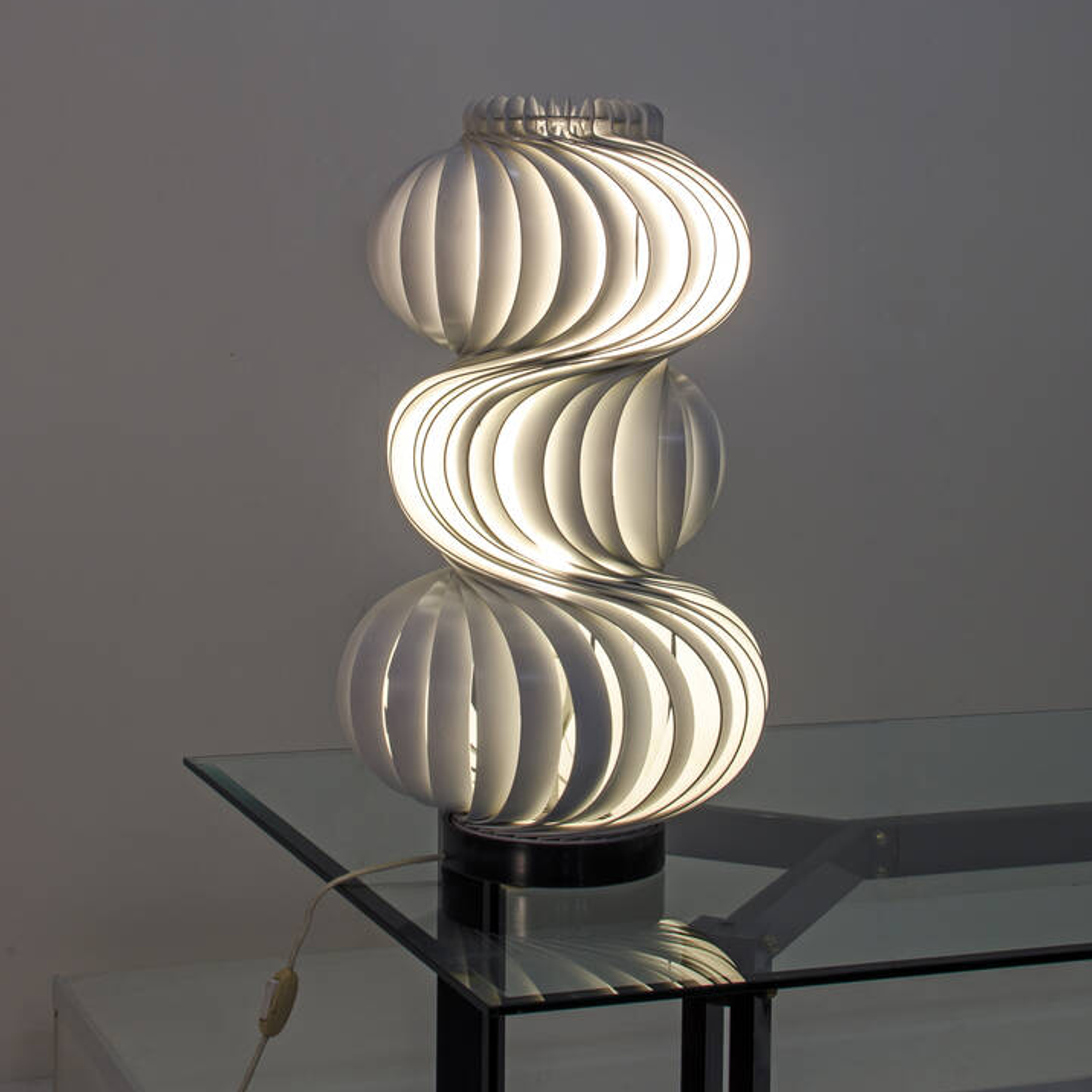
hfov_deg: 25.5
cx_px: 548
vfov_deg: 25.4
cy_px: 422
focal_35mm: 68
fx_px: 2414
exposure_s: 1/2
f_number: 16
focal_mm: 35
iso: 125
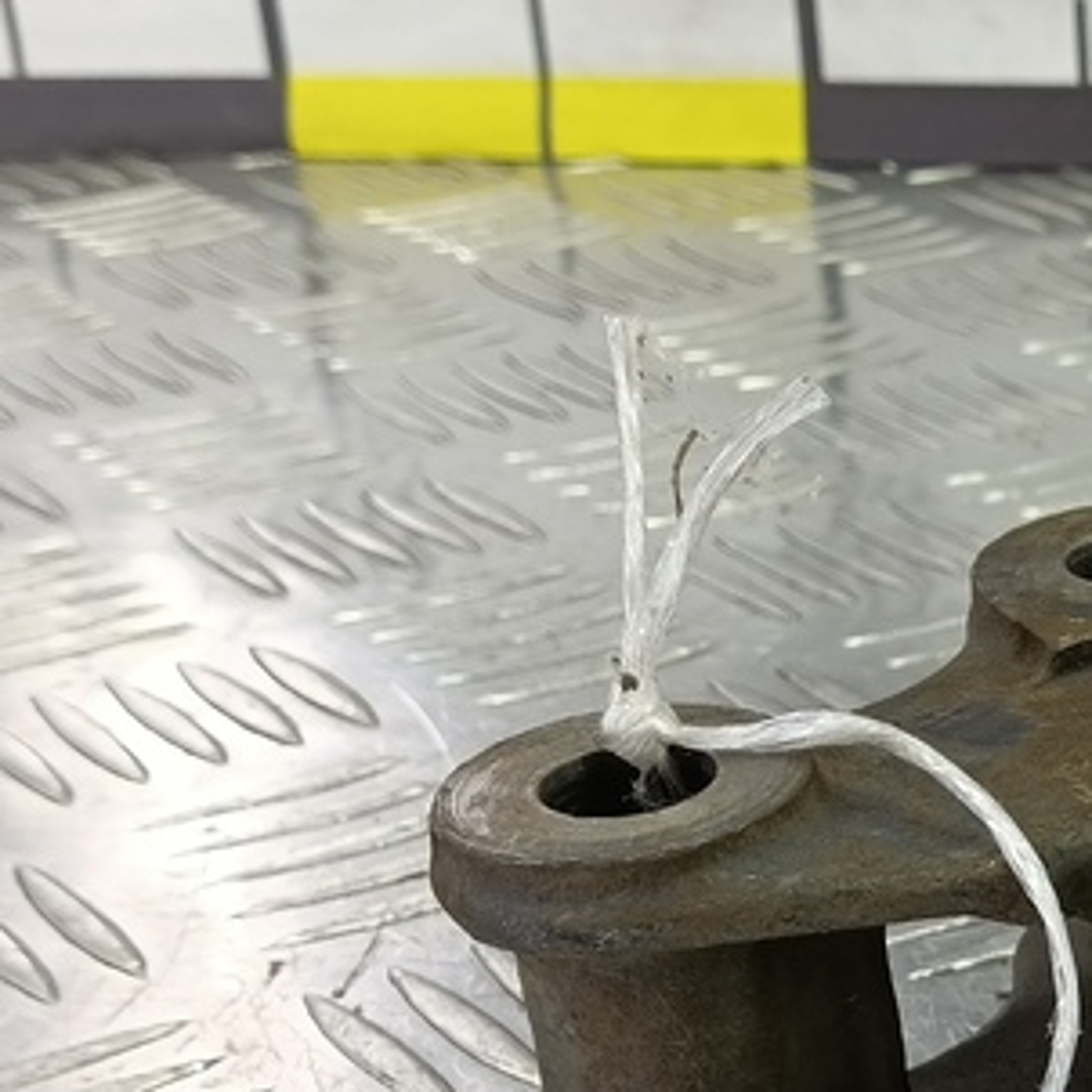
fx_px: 2463
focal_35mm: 69
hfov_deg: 22.4
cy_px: 1020
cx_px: 1417
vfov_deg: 24.2
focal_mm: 4.11
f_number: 1.6
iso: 143
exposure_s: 1/50
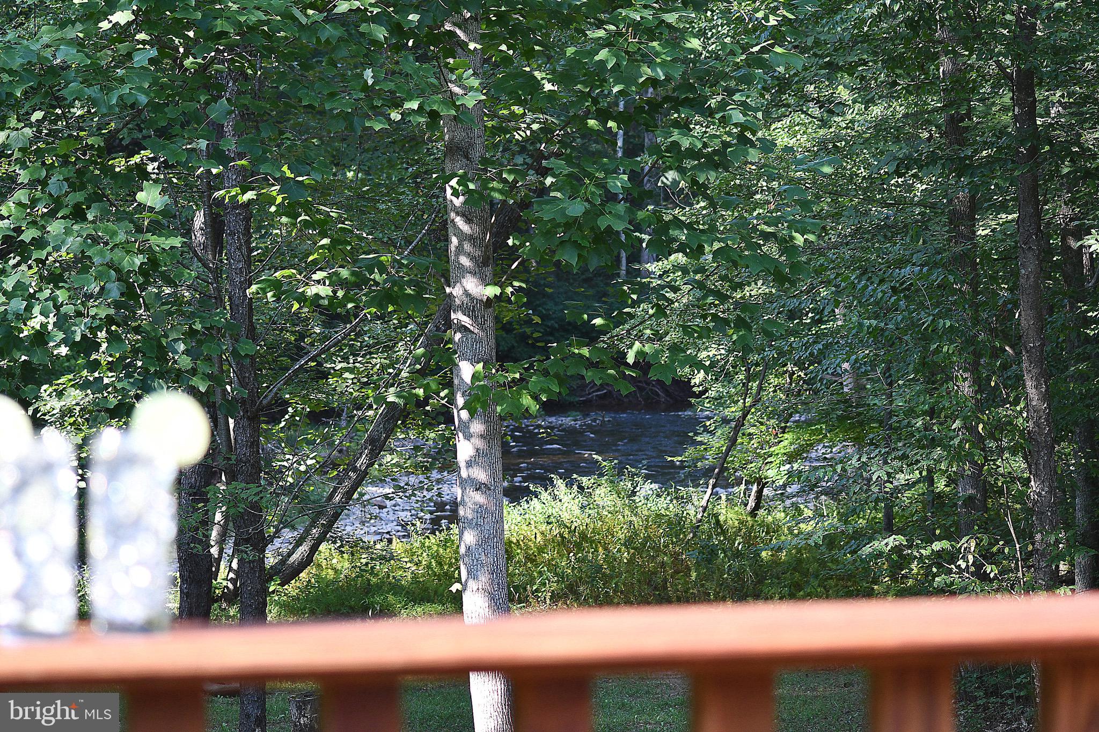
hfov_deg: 19.5
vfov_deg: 13.0
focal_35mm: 105
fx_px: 3205
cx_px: 550
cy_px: 366
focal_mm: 70
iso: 500
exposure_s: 1/500
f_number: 4
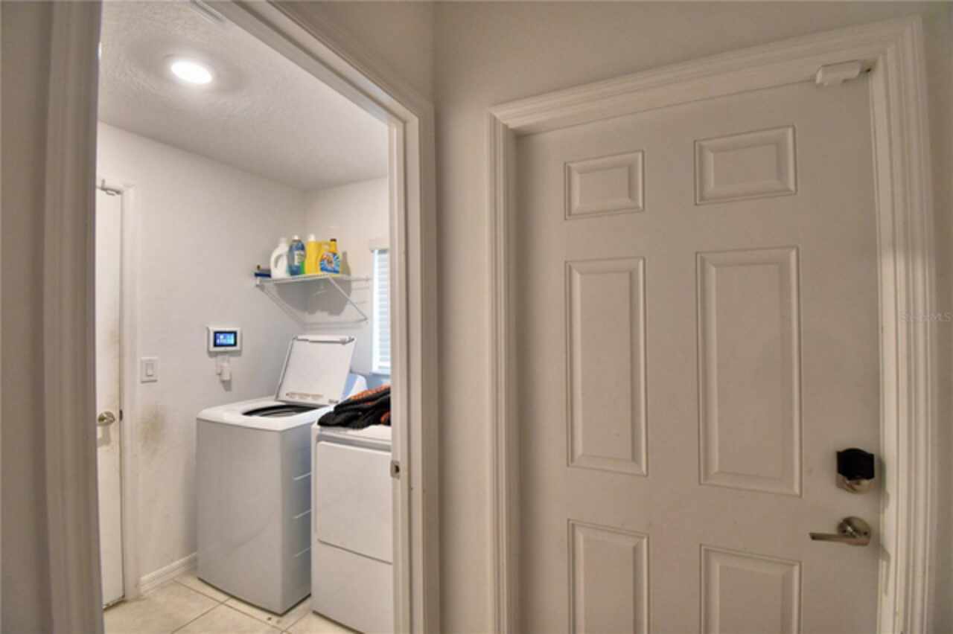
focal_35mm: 15
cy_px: 317
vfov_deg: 77.3
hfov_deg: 100.4
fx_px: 397
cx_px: 476
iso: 640
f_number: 4.5
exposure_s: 1/30
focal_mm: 10
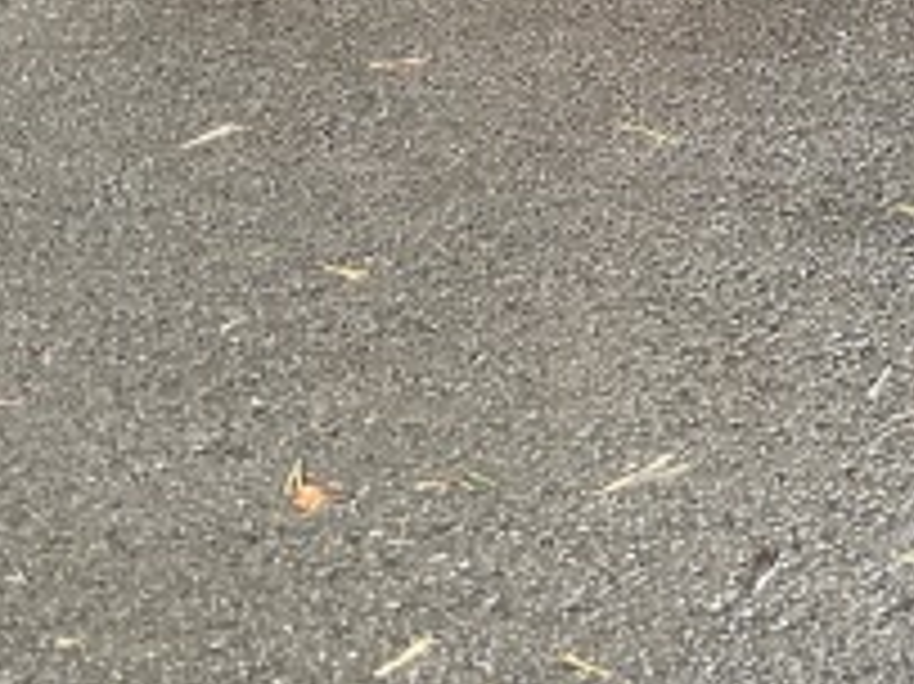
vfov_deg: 10.1
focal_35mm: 131
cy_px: -878
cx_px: 1855
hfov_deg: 13.0
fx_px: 3457
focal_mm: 5.7
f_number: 1.5
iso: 80
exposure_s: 1/121
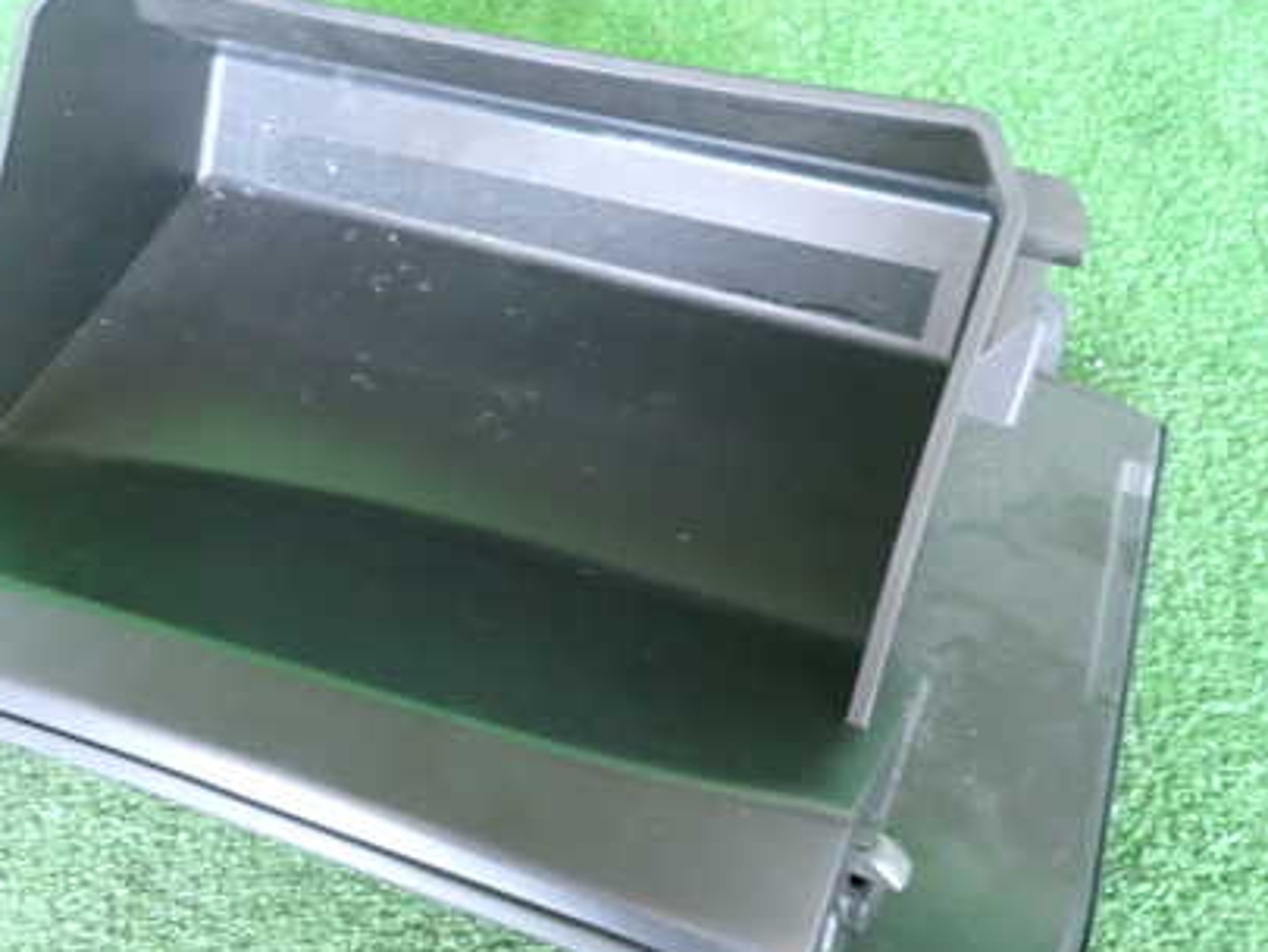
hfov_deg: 49.4
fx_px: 1356
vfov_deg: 38.7
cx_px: 438
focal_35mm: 37
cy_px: 495
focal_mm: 4.5
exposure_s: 1/20
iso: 800
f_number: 2
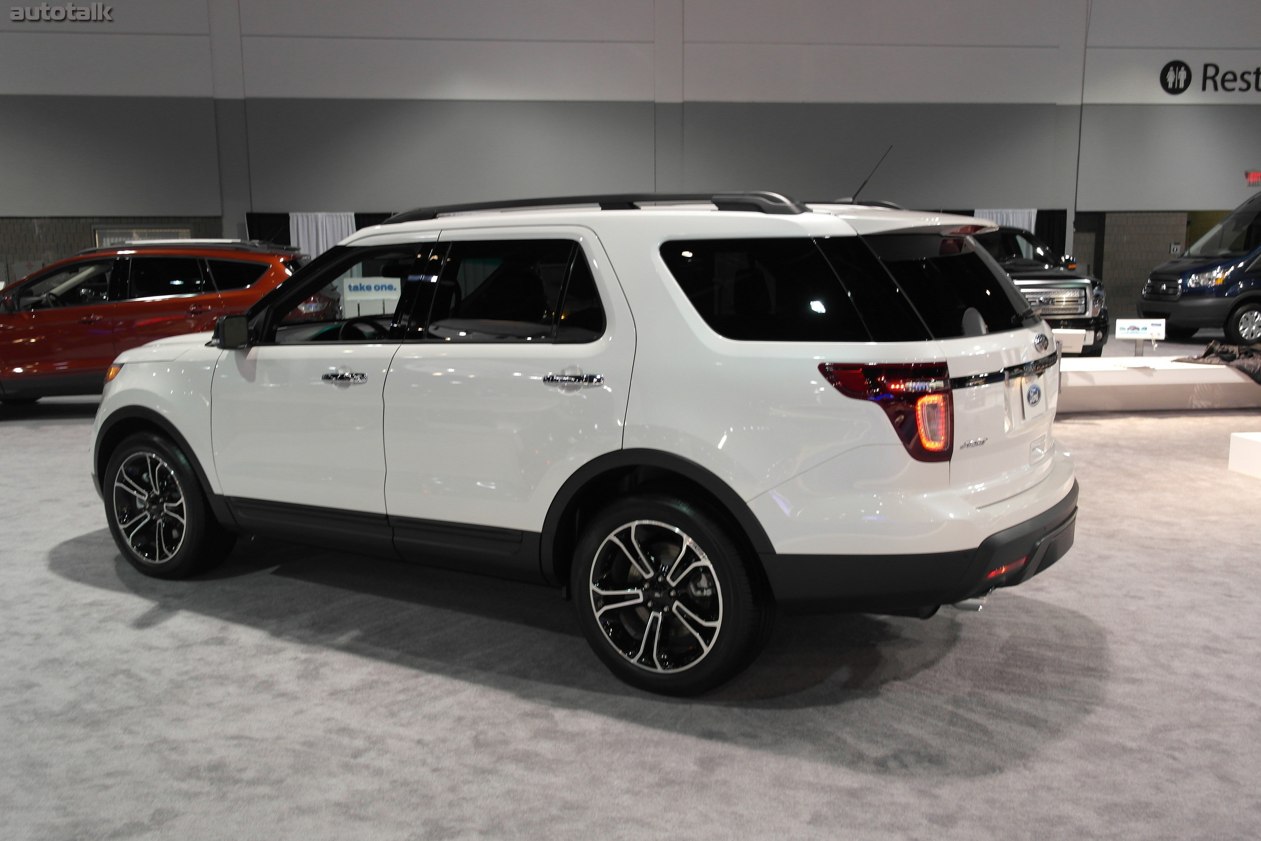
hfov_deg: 61.9
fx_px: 1051
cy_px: 420
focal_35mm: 30
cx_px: 630
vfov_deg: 43.6
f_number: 3.5
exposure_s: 1/30
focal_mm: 20
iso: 400
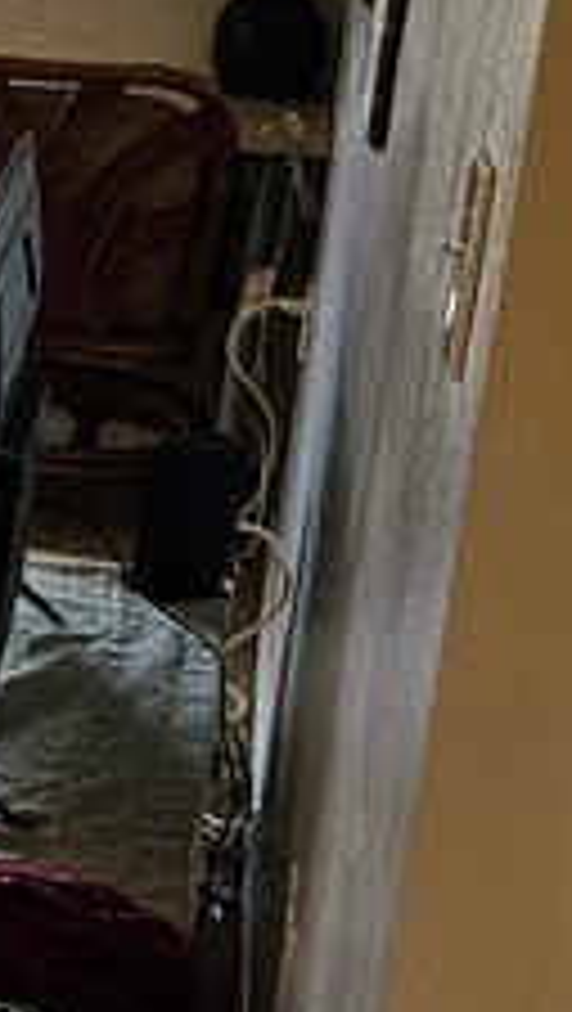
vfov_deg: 18.6
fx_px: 3066
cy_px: 238
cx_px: -1504
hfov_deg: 8.0
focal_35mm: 114
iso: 250
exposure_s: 1/120
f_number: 1.8
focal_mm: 5.4
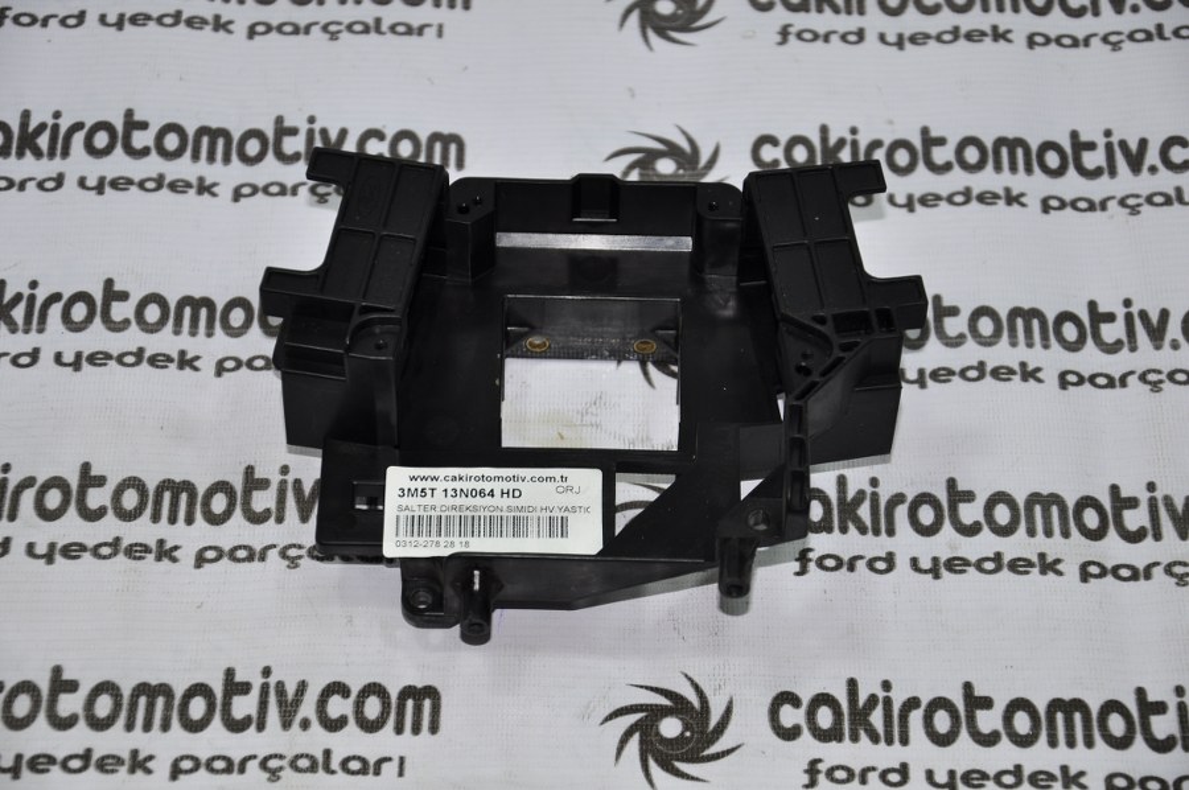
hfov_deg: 19.5
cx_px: 594
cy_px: 395
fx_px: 3464
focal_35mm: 105
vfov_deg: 13.0
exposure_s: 1/60
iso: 200
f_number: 5.3
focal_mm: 70
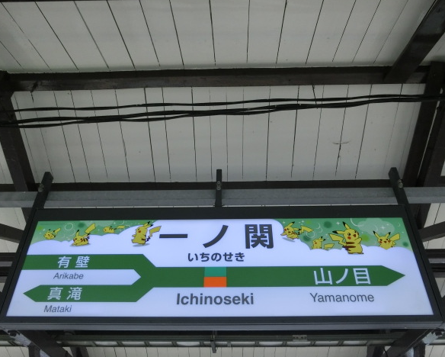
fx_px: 409
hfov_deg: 57.1
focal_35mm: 31
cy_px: 179
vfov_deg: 47.2
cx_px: 222
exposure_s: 1/125
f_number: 3.7
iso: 250
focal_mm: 5.2
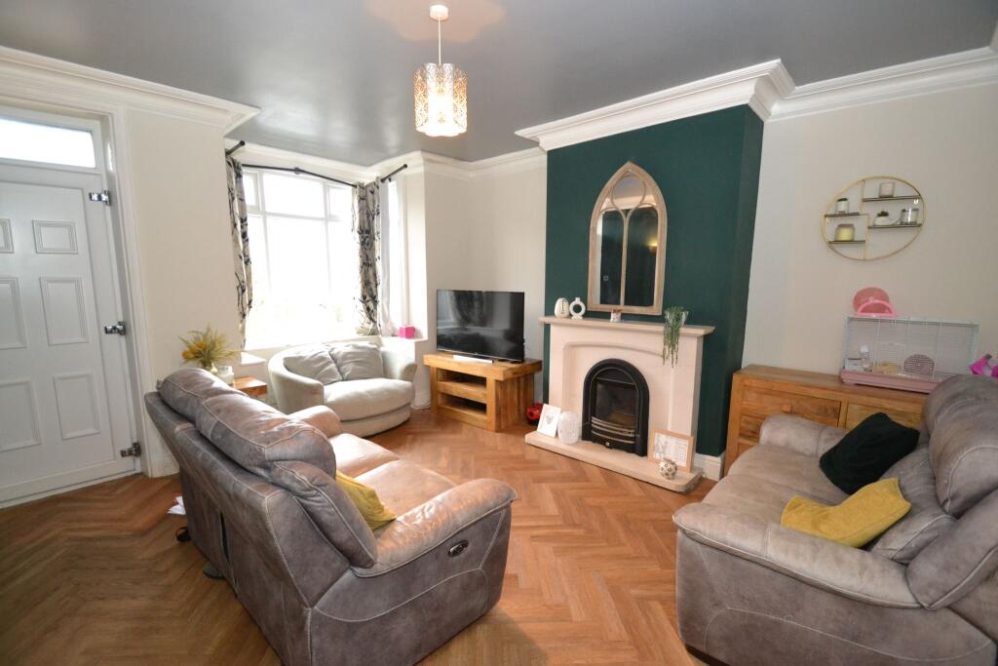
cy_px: 333
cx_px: 499
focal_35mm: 15
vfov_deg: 77.3
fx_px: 416
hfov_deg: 100.4
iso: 2500
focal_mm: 10
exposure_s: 1/60
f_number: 3.5
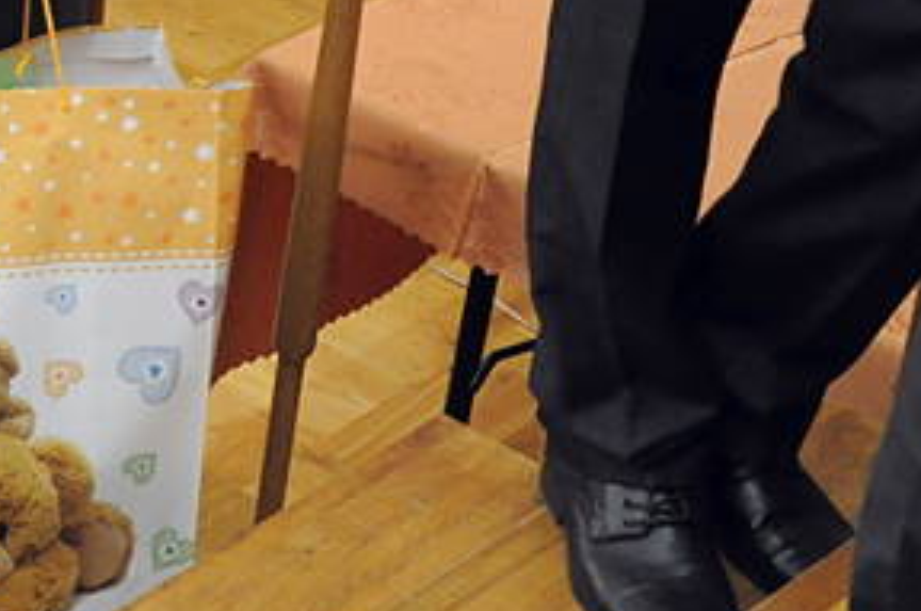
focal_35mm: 124
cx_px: -422
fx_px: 3167
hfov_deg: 15.4
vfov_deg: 10.7
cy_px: -210
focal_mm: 28
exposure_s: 1/80
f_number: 5
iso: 2500
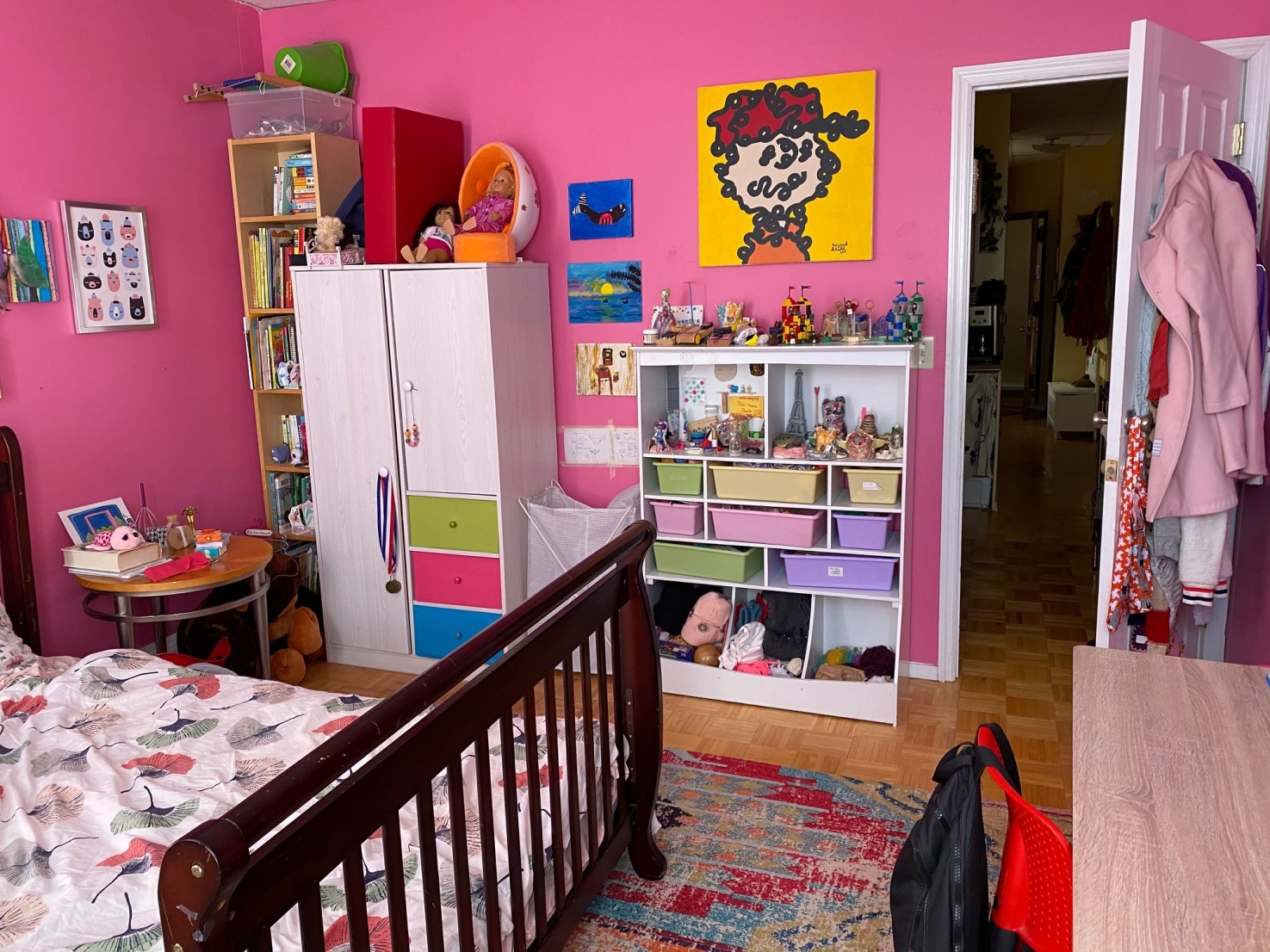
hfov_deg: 67.3
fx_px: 954
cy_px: 476
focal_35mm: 26
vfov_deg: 53.1
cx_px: 635
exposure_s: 1/83
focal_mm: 4.25
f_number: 1.8
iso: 125
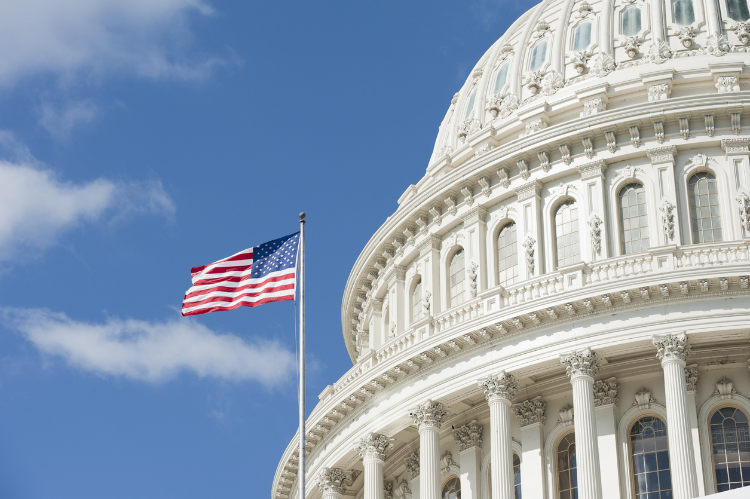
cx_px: 375
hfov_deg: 20.4
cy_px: 250
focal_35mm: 100
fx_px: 2082
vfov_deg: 13.7
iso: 200
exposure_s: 1/1600
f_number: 7.1
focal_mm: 100
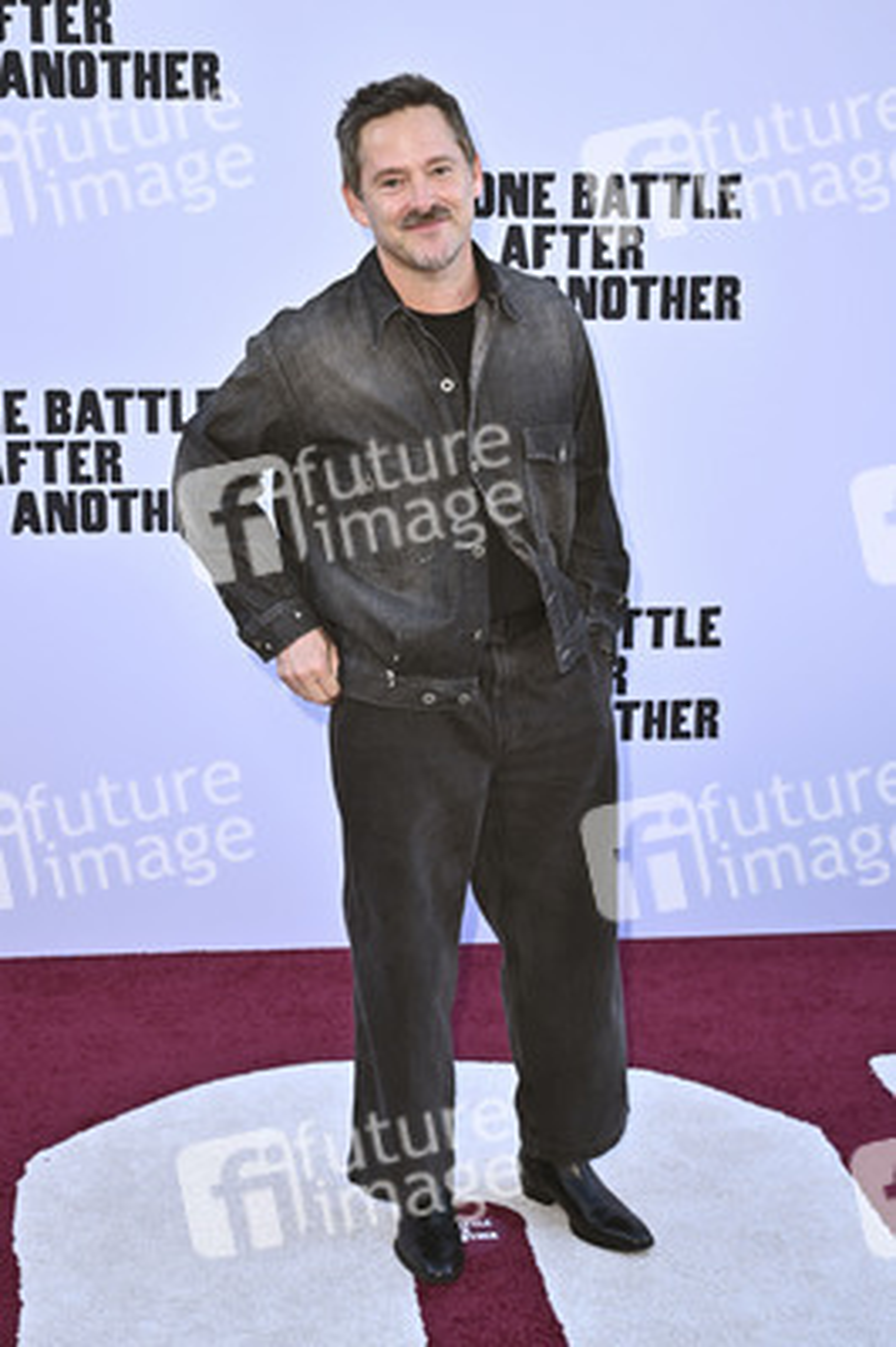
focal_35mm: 46
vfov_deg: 42.8
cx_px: 448
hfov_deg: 29.2
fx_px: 1720
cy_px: 674
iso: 800
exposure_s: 1/320
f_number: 5
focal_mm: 46
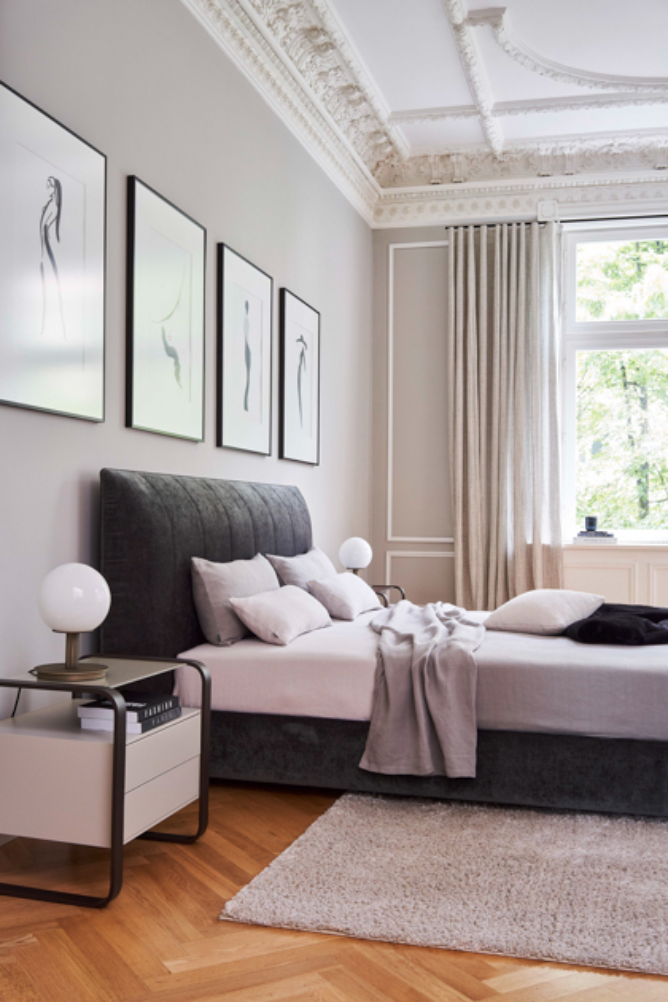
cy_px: 501
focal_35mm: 35
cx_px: 334
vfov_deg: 54.4
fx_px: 974
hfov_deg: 37.9
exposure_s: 1/2
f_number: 13
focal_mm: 35
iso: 400
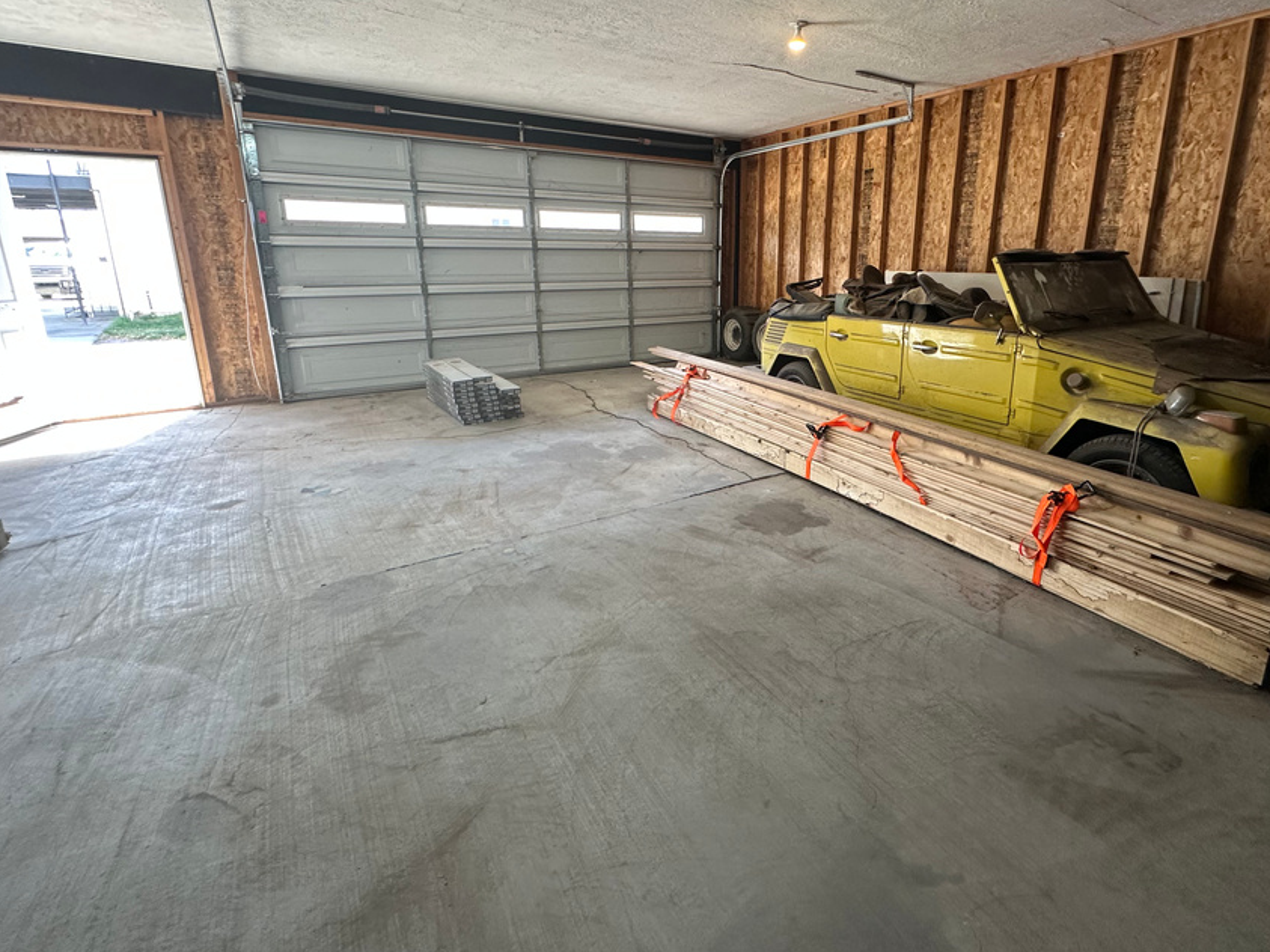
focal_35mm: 17
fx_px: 624
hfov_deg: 90.7
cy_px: 402
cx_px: 704
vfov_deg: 74.2
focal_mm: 2.22
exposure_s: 1/120
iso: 200
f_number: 2.2
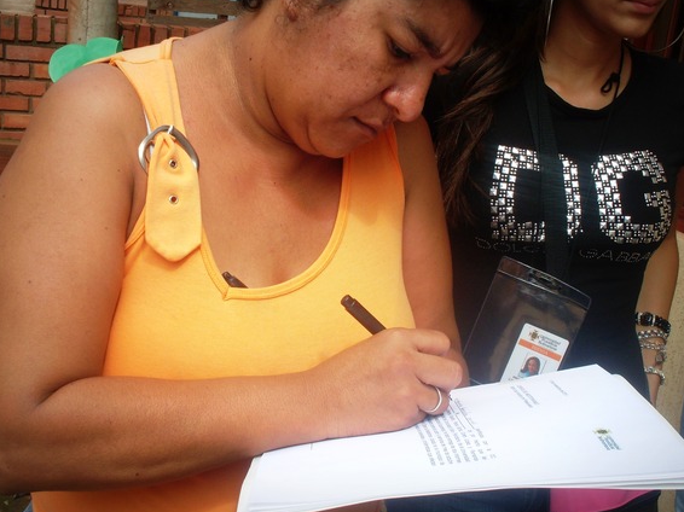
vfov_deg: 33.6
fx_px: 849
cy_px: 260
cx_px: 377
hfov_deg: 43.8
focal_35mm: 43
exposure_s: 1/125
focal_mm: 6.3
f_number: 8.4
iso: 80
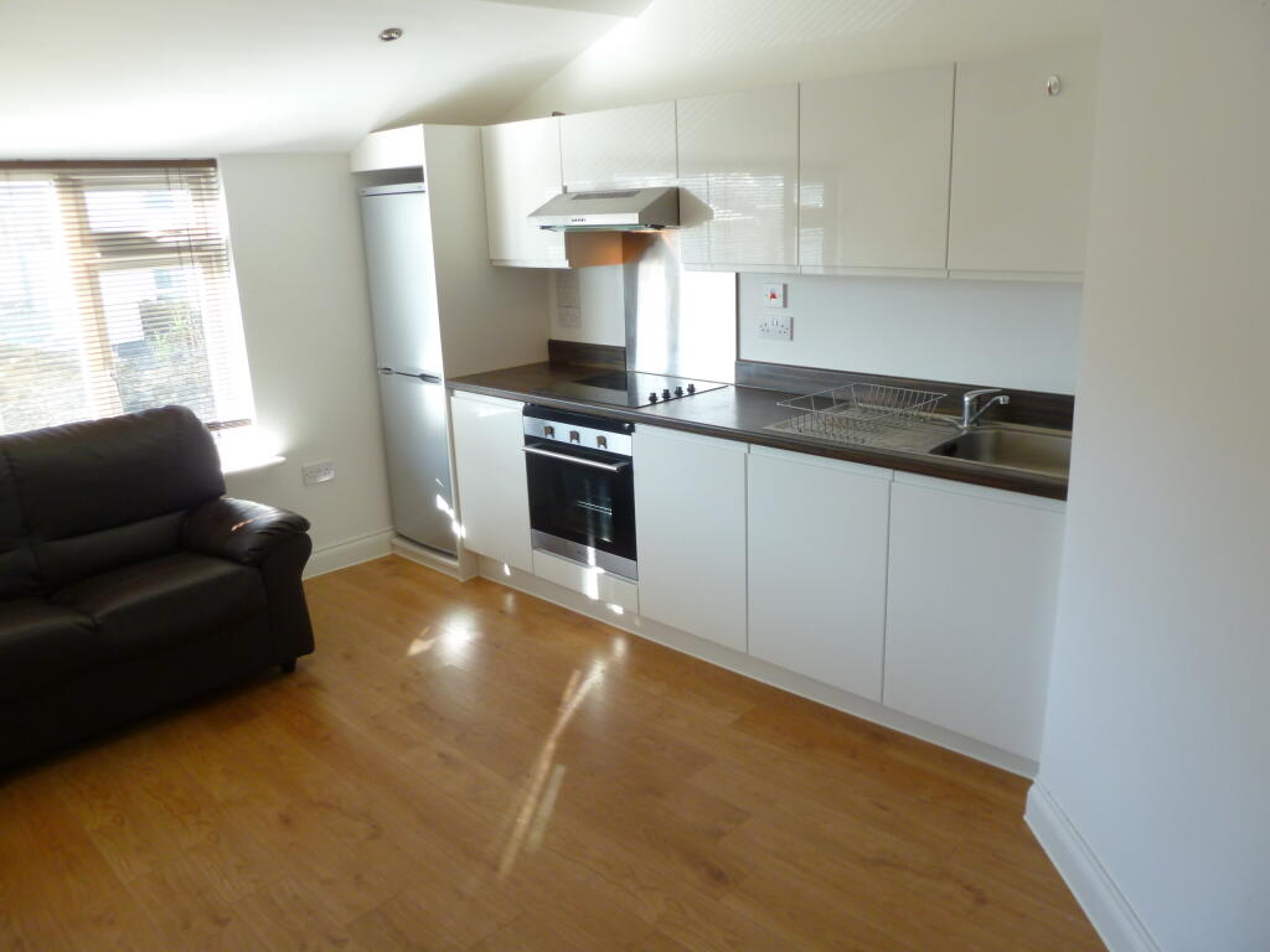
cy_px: 476
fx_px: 917
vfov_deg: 54.9
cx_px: 635
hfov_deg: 69.4
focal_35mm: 25
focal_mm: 4.1
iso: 160
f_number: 3.3
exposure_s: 1/30
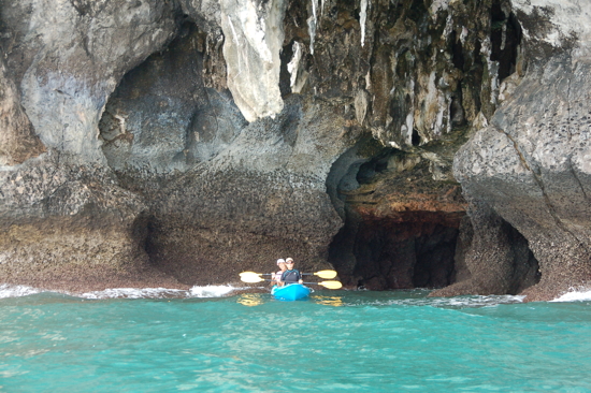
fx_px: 1526
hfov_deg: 21.9
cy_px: 196
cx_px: 296
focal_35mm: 93
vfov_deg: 14.7
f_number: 5.6
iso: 800
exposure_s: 1/125
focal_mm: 62
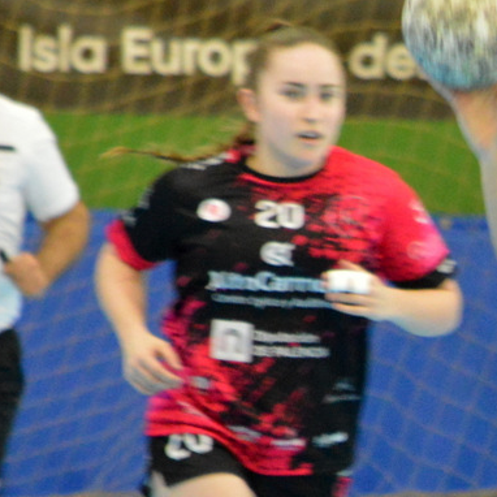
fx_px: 13823
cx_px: 805
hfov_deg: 2.1
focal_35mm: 851
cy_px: 553
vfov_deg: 2.1
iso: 3200
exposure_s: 1/4000
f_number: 7.1
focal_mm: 170
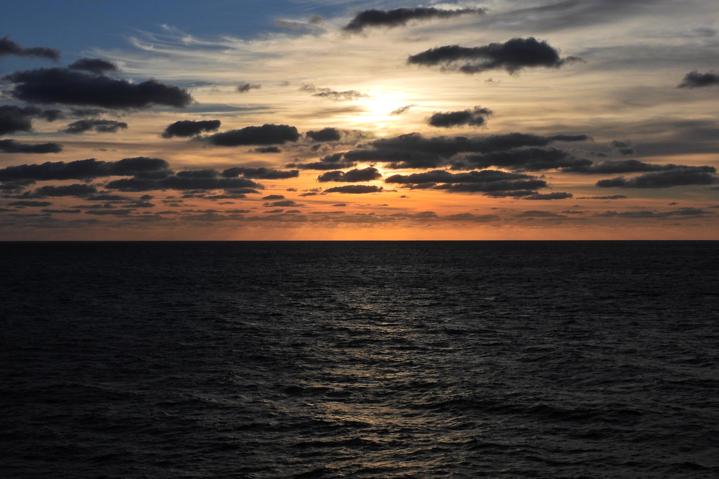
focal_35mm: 53
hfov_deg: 37.5
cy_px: 207
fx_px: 1058
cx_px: 364
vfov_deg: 25.5
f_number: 6.3
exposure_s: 1/2000
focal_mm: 8.9
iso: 100
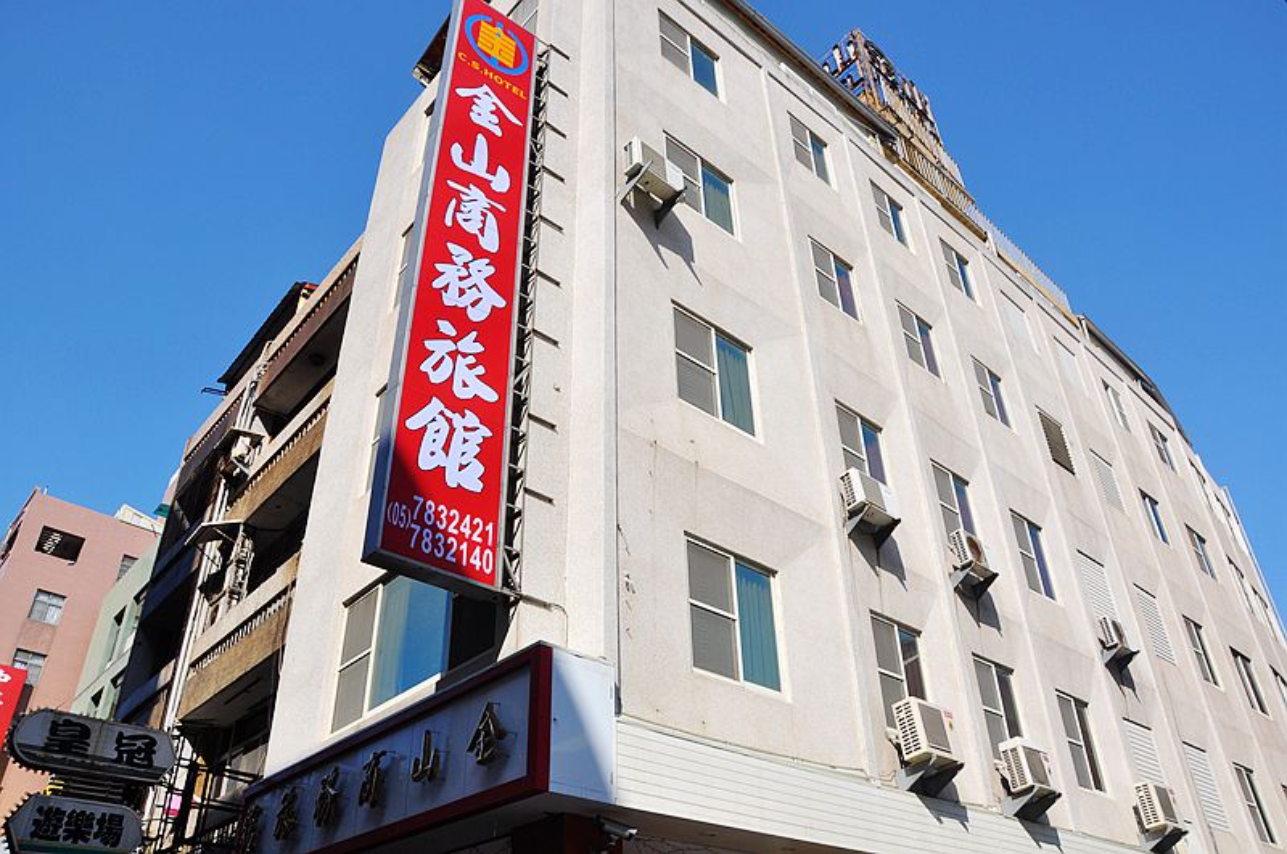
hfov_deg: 67.5
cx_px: 644
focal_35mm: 27
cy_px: 427
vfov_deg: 47.8
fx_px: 964
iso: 200
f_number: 14
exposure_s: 1/200
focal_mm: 18
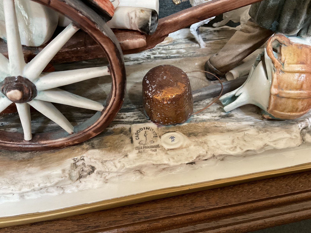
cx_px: 156
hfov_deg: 61.7
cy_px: 116
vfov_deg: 48.2
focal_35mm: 29
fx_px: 261
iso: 125
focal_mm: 3
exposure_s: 1/50
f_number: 1.8
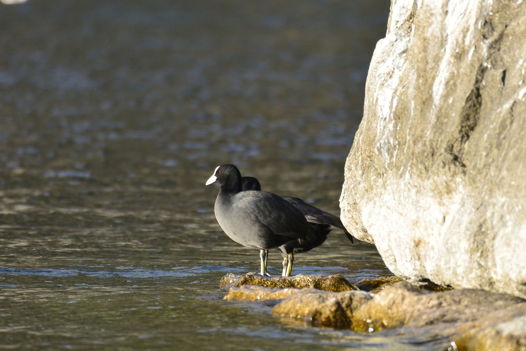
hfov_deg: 2.5
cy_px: 176
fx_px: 11834
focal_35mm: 810
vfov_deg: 1.7
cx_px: 263
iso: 160
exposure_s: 1/400
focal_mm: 300
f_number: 5.6
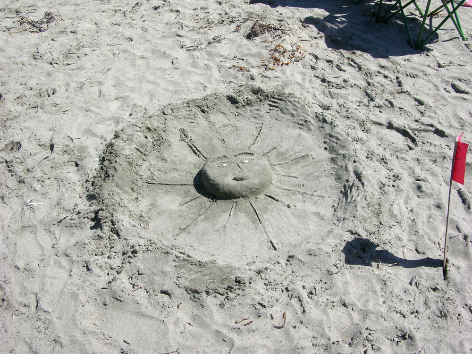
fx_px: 477
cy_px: 177
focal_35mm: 35
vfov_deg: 40.7
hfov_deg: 52.6
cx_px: 236
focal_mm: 8.9
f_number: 5.6
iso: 50
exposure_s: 1/212
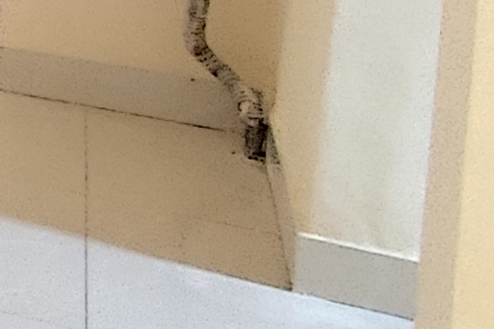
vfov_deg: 9.9
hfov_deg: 10.3
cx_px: -1093
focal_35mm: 125
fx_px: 1715
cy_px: -388
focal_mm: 1.65
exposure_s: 1/50
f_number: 2.2
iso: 250
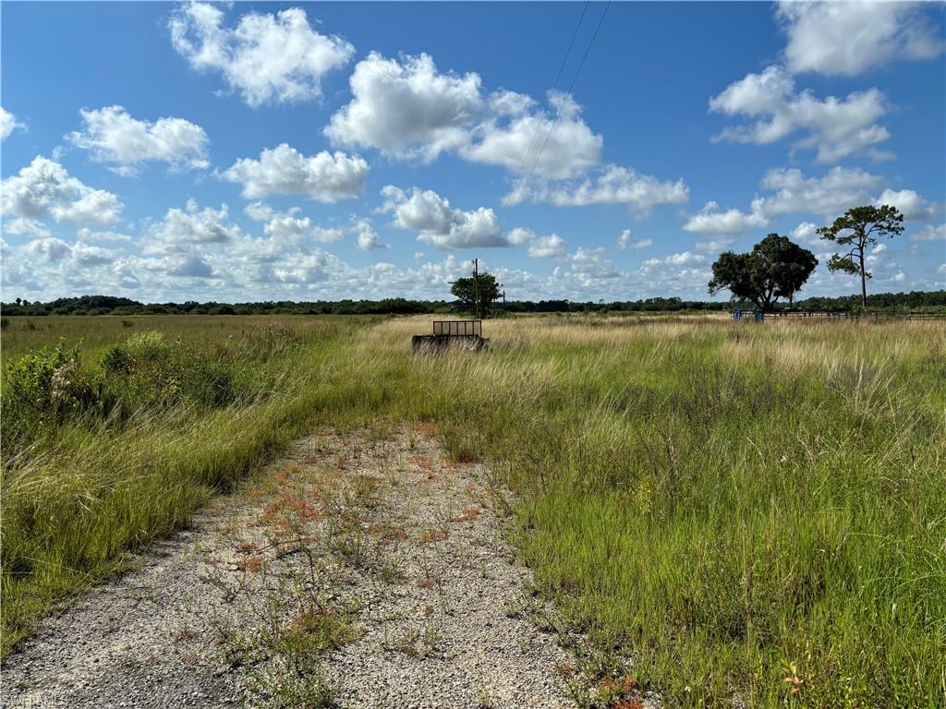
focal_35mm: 26
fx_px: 711
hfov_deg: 67.3
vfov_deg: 53.1
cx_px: 473
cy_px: 354
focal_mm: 5.96
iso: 50
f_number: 1.6
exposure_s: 1/6711
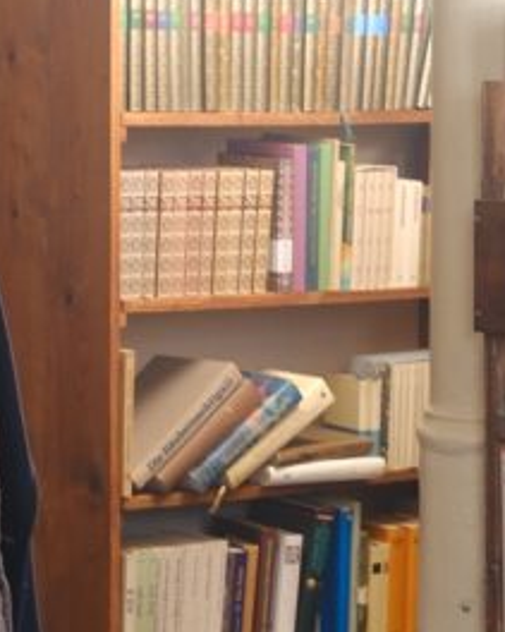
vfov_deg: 10.0
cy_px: 294
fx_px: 3608
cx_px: 178
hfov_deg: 8.0
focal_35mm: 193
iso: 1000
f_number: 4.5
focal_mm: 35
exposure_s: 1/60
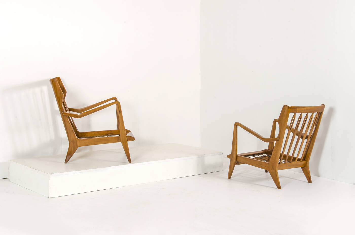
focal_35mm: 52
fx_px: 517
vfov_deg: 25.6
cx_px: 178
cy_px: 118
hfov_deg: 37.9
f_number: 16
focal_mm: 35
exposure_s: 1/160
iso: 100
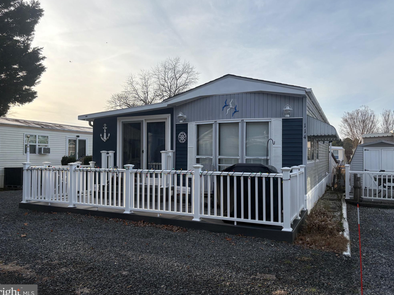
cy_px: 148
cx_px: 192
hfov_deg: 65.3
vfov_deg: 51.4
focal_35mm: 27
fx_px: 307
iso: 50
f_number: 1.6
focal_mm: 5.96
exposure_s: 1/3125
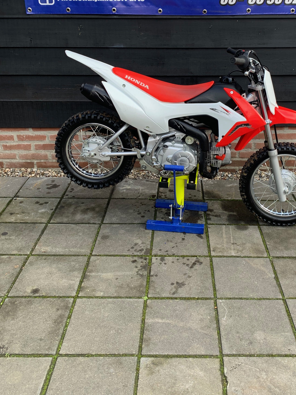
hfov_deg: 39.3
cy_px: 135
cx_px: 191
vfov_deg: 50.5
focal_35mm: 36
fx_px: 410
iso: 25
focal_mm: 4.25
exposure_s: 1/213
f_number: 1.8
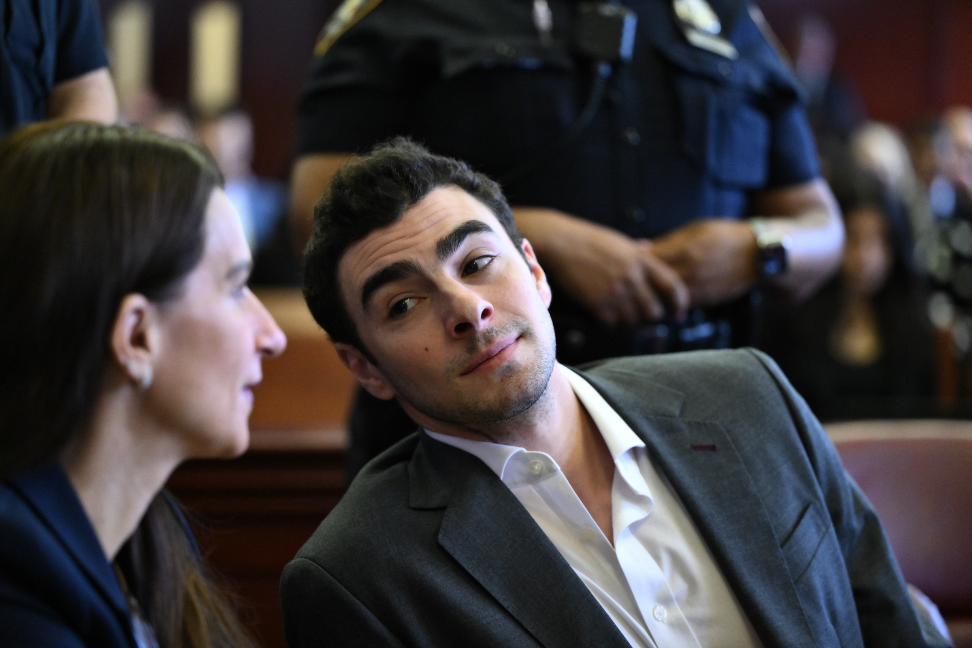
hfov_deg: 19.5
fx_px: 2835
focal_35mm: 105
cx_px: 486
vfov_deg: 13.0
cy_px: 324
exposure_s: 1/200
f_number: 2.8
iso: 4000
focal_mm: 105
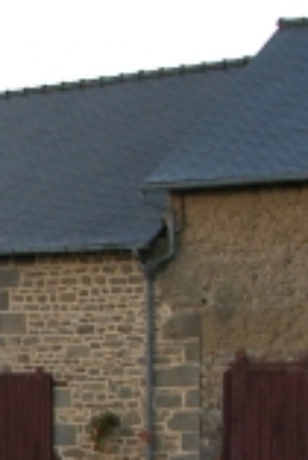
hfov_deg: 8.4
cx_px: -238
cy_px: 416
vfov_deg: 12.9
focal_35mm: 158
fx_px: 2023
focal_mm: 8.9
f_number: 4
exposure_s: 1/114
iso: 100
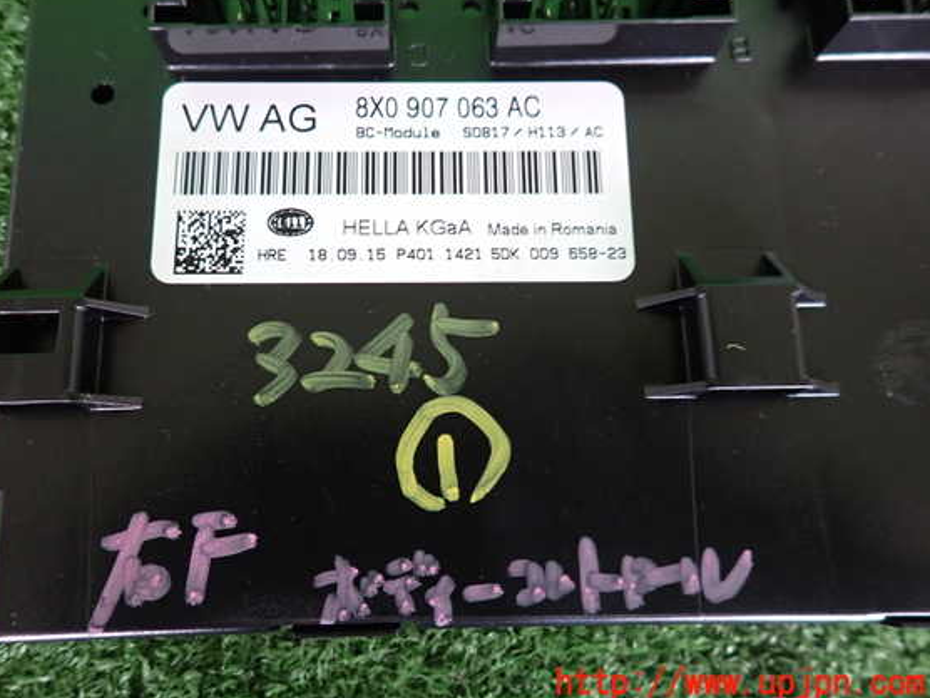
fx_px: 725
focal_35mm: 27
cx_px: 432
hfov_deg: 65.2
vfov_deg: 51.3
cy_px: 328
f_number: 2
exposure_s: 1/30
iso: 320
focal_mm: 4.5
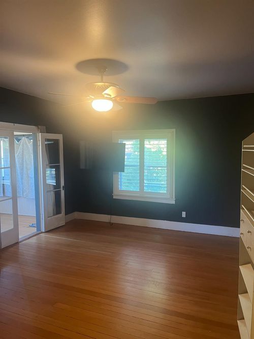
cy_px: 170
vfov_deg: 67.3
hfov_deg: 53.0
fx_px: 254
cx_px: 127
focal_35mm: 26
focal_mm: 5.1
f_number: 1.6
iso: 200
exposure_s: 1/60
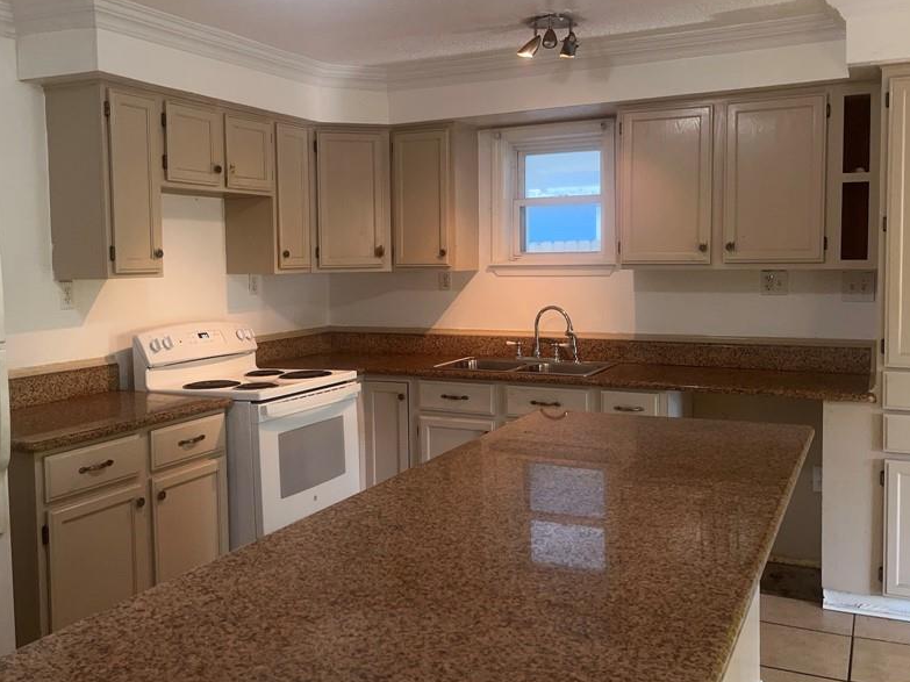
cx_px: 406
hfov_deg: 53.9
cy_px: 301
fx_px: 894
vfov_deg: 41.7
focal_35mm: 34
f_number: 1.6
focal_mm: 5.1
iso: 100
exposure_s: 1/60
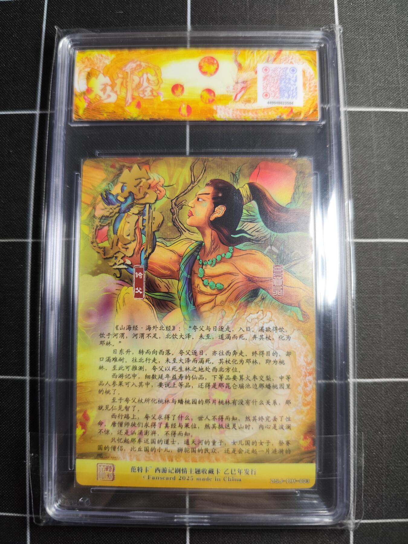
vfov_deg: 73.9
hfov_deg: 58.9
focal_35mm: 23
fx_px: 361
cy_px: 272
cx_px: 204
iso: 320
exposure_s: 1/100
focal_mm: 6.14
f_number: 1.65
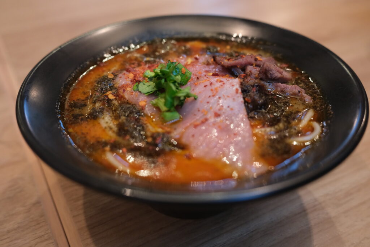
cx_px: 185
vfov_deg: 37.9
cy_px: 124
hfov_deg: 54.4
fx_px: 360
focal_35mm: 35
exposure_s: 1/125
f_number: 3.4
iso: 2500
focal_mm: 23.4
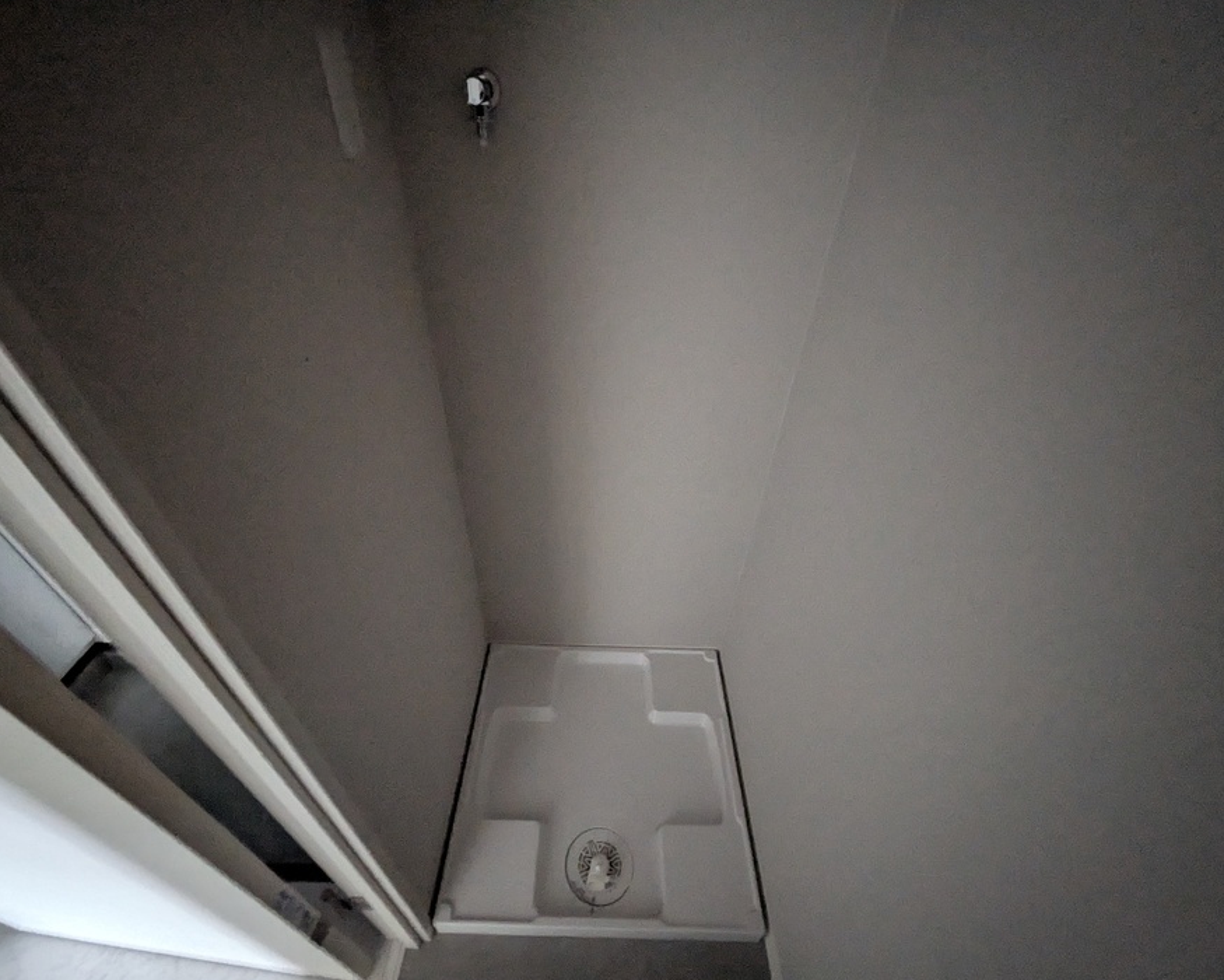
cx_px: 599
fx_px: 543
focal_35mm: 15
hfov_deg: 96.8
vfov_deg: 84.0
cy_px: 500
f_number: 2.2
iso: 1307
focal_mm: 1.83
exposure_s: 1/15
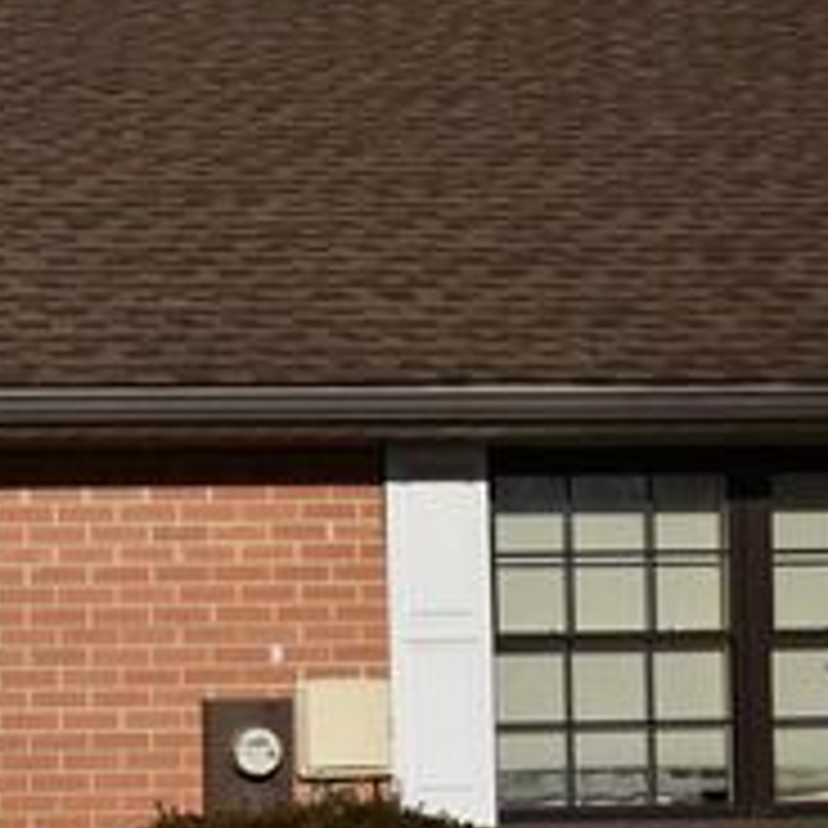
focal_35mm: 104
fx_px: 2814
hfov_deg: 15.9
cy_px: 686
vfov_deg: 16.6
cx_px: -238
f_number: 8
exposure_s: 1/1250
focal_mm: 30
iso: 200
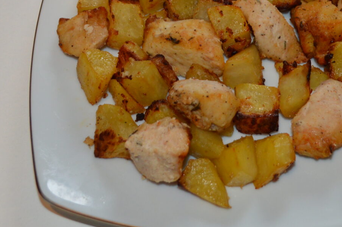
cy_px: 58
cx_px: 239
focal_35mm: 83
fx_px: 788
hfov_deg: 24.3
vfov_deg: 16.4
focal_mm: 26
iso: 640
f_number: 4.2
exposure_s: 1/60
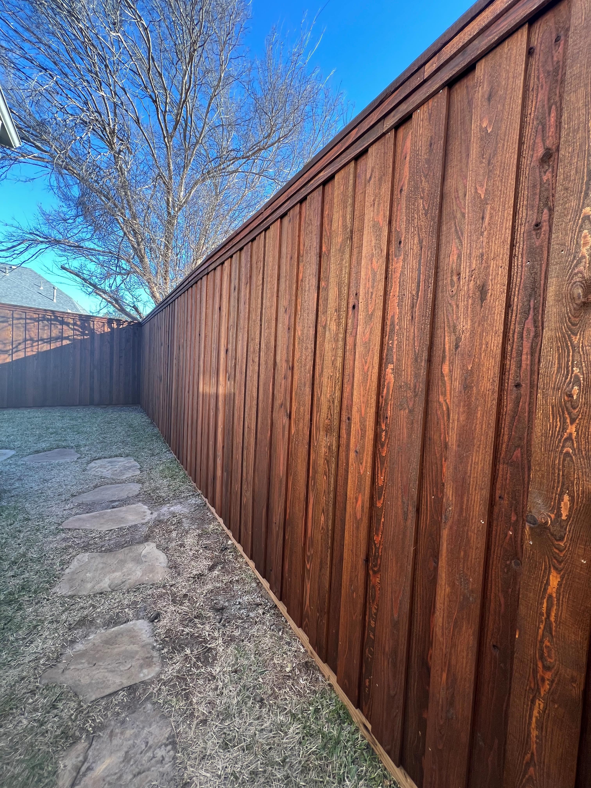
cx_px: 296
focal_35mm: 13
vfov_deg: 106.2
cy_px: 394
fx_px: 296
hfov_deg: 89.9
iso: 32
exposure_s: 1/99
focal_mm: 1.57
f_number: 1.8
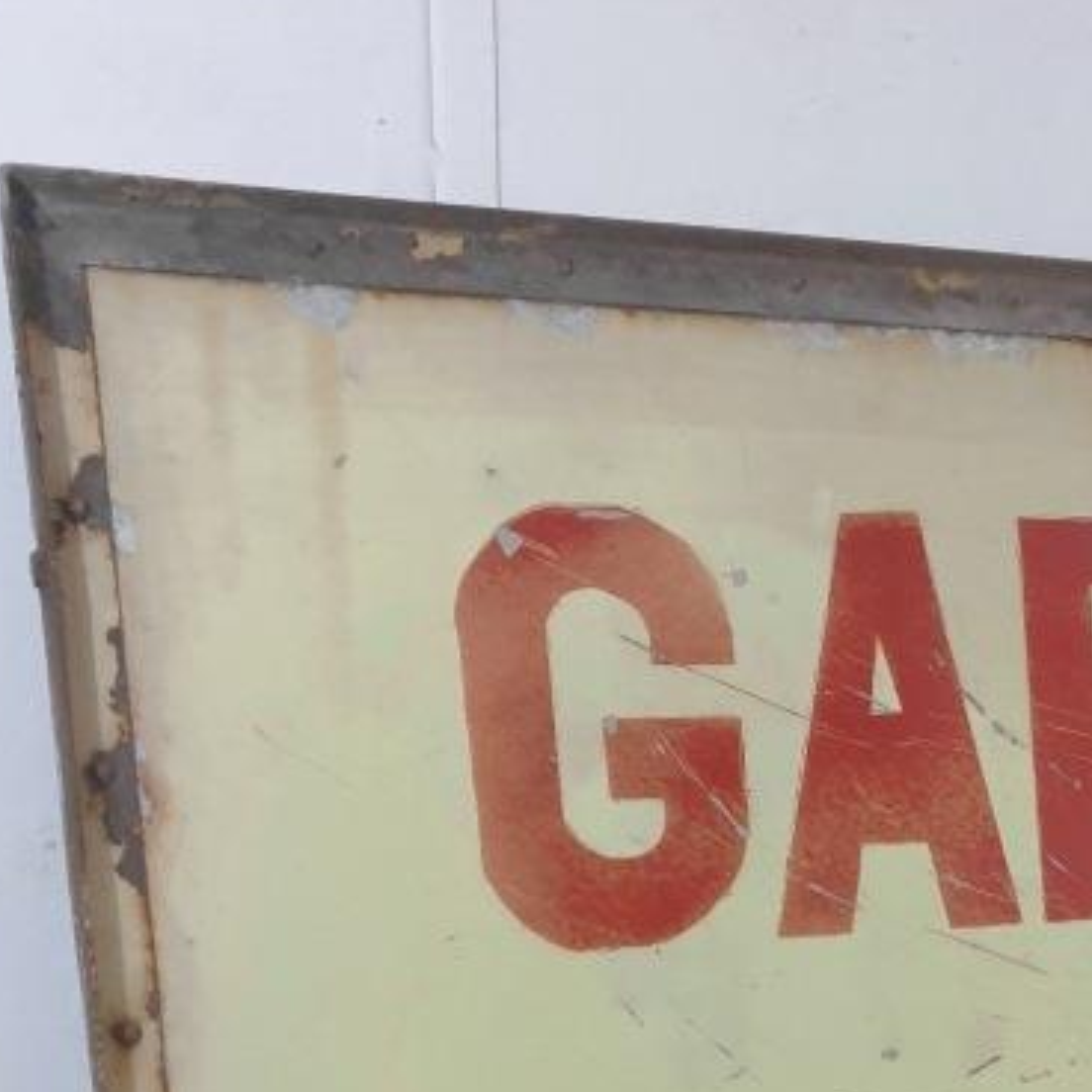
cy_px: 1157
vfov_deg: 25.2
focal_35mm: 64
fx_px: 2284
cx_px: 1047
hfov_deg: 25.8
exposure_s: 1/50
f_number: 1.5
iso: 400
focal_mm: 4.3
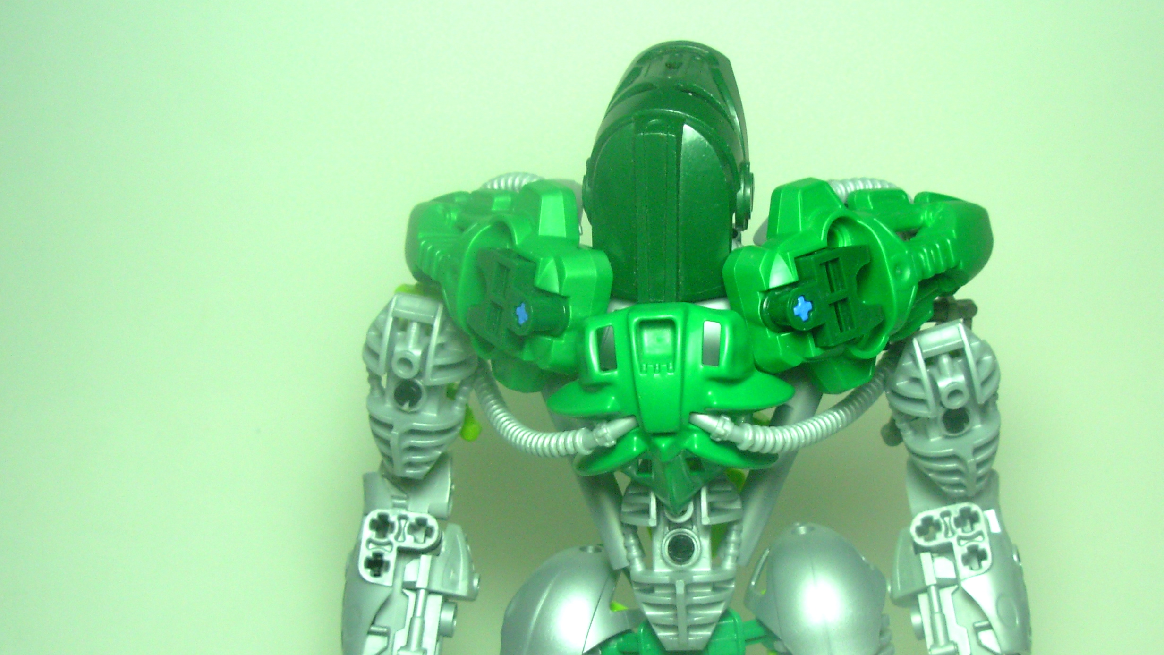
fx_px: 1729
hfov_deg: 37.2
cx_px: 650
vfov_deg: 21.4
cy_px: 418
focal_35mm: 56
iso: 100
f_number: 3.1
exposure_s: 1/32
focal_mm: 7.5
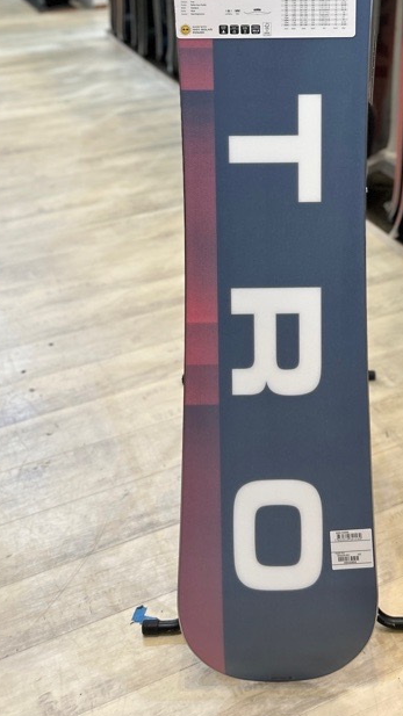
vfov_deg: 40.6
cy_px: 161
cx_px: 281
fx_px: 931
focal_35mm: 49
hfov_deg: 24.3
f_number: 1.5
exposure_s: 1/50
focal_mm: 5.7
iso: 80
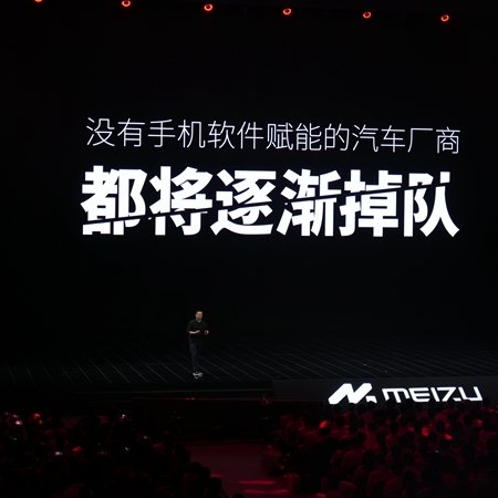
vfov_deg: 20.4
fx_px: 1383
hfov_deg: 20.4
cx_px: 272
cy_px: 226
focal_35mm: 85
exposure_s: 1/125
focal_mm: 60
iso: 1600
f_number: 5.6
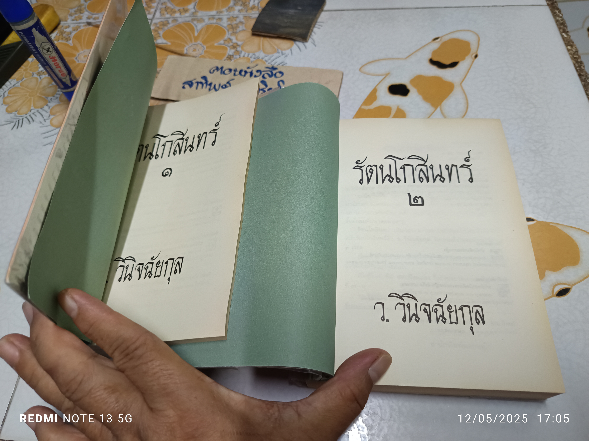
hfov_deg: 71.6
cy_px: 220
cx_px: 294
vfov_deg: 56.8
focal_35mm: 24
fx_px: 408
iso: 1123
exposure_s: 1/50
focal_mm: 5.31
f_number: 1.7
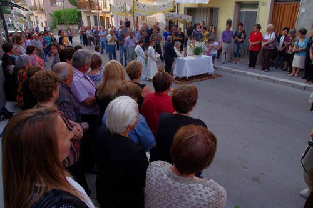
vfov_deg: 47.9
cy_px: 104
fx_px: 235
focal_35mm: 27
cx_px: 156
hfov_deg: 67.4
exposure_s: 1/160
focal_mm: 18
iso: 1600
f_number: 7.1
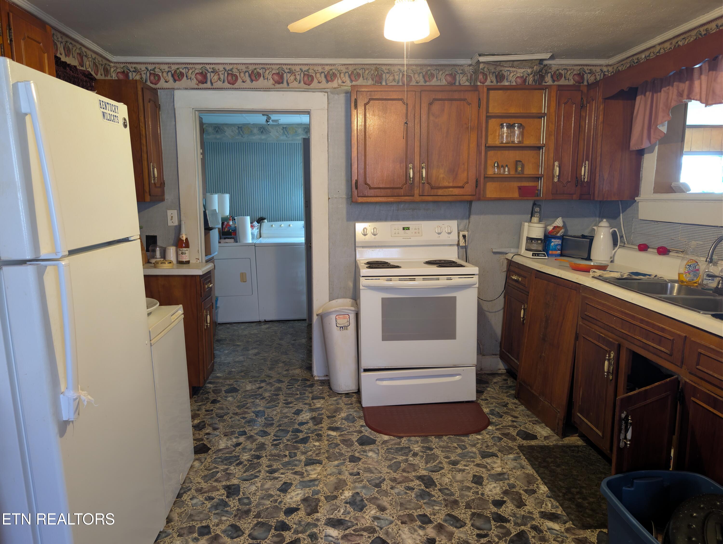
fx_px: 502
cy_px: 272
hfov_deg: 71.5
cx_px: 362
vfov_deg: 56.9
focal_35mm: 24
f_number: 1.68
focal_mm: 6.9
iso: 374
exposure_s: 1/30
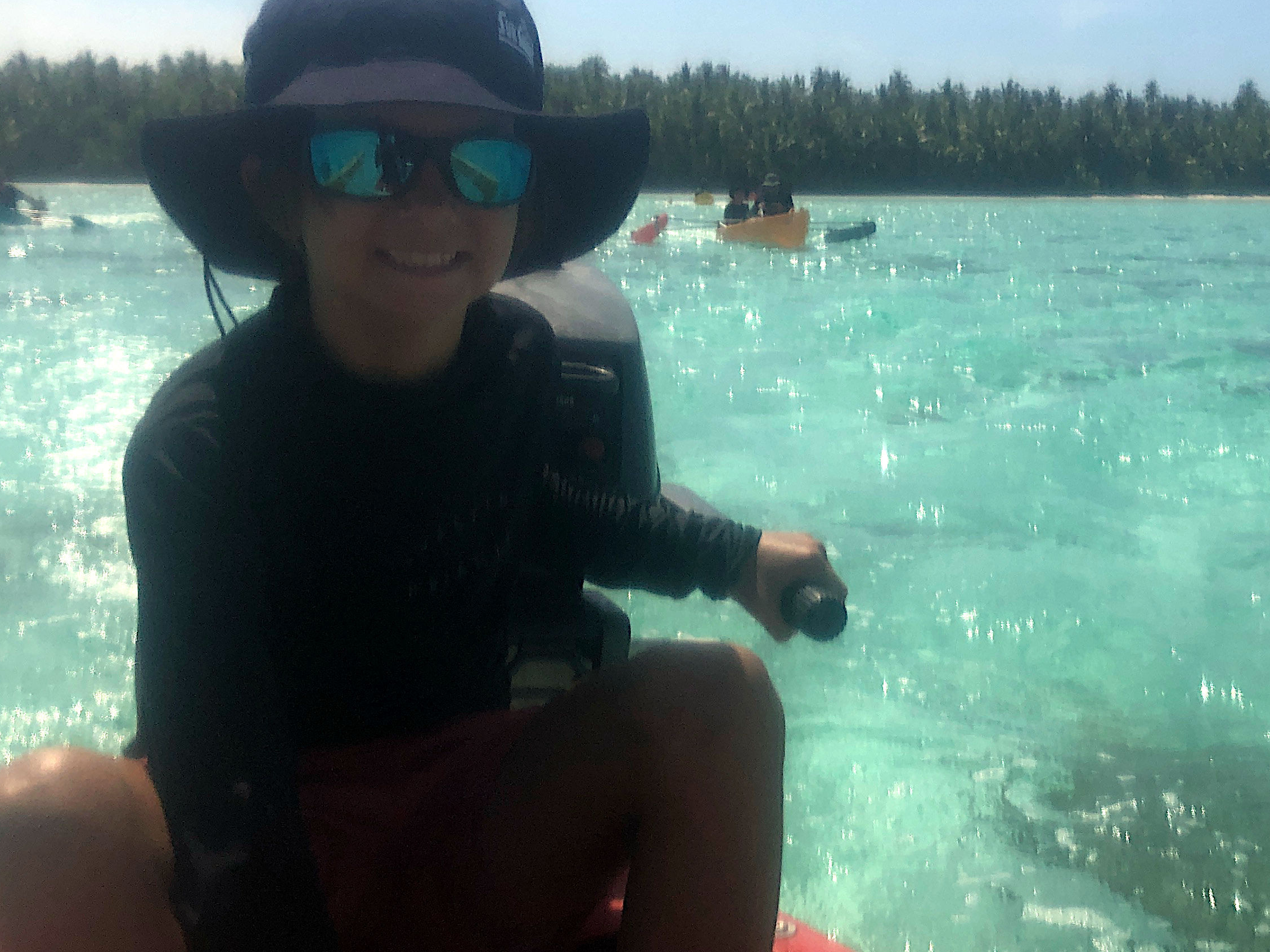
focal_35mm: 50
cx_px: 873
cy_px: 477
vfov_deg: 29.1
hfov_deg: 37.7
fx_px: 1834
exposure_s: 1/3745
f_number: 1.8
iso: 20
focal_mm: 3.99
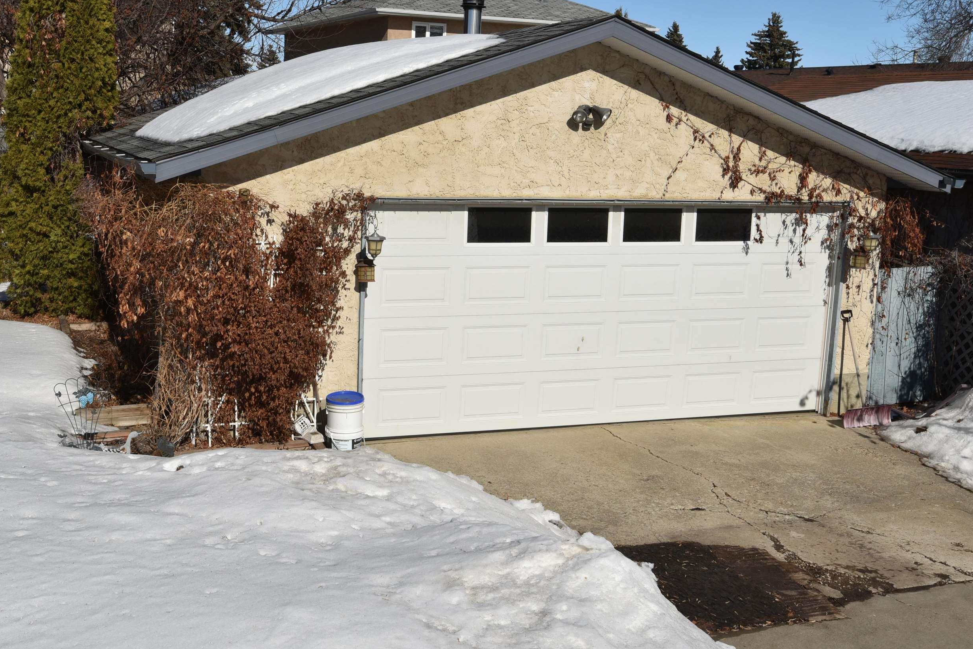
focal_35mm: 40
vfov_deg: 33.4
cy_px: 322
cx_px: 384
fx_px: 1081
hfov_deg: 48.1
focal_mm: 32
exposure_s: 1/800
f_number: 14
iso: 400
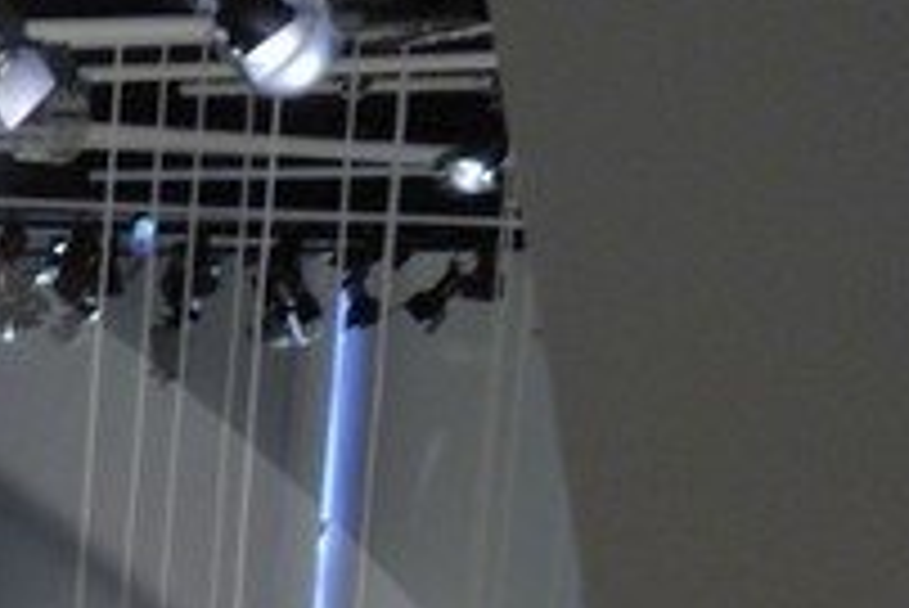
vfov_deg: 7.3
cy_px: 1865
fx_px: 4194
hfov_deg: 11.1
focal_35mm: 166
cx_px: -963
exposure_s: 1/3.33
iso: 100
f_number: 5.6
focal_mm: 14
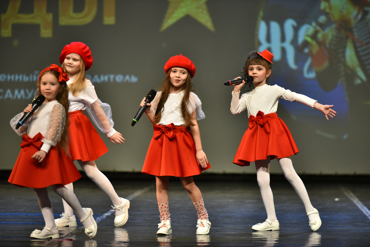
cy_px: 124
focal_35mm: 165
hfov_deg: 12.4
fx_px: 1696
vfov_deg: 8.3
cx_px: 185
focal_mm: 165
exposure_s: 1/500
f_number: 3.2
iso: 2500
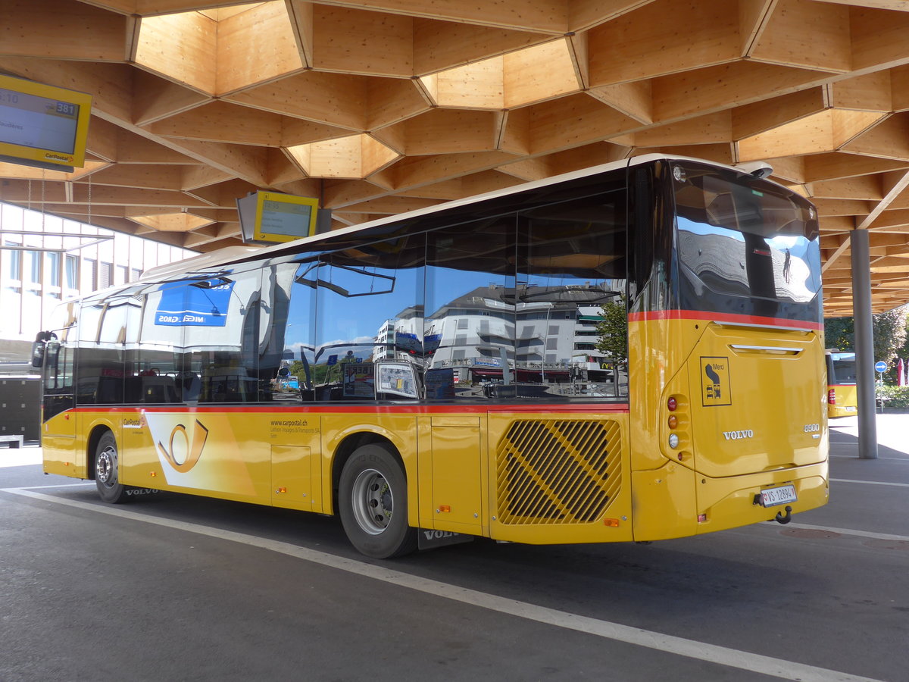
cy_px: 341
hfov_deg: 54.0
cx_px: 454
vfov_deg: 41.8
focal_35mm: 34
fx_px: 893
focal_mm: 7
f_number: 2.8
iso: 80
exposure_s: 1/160
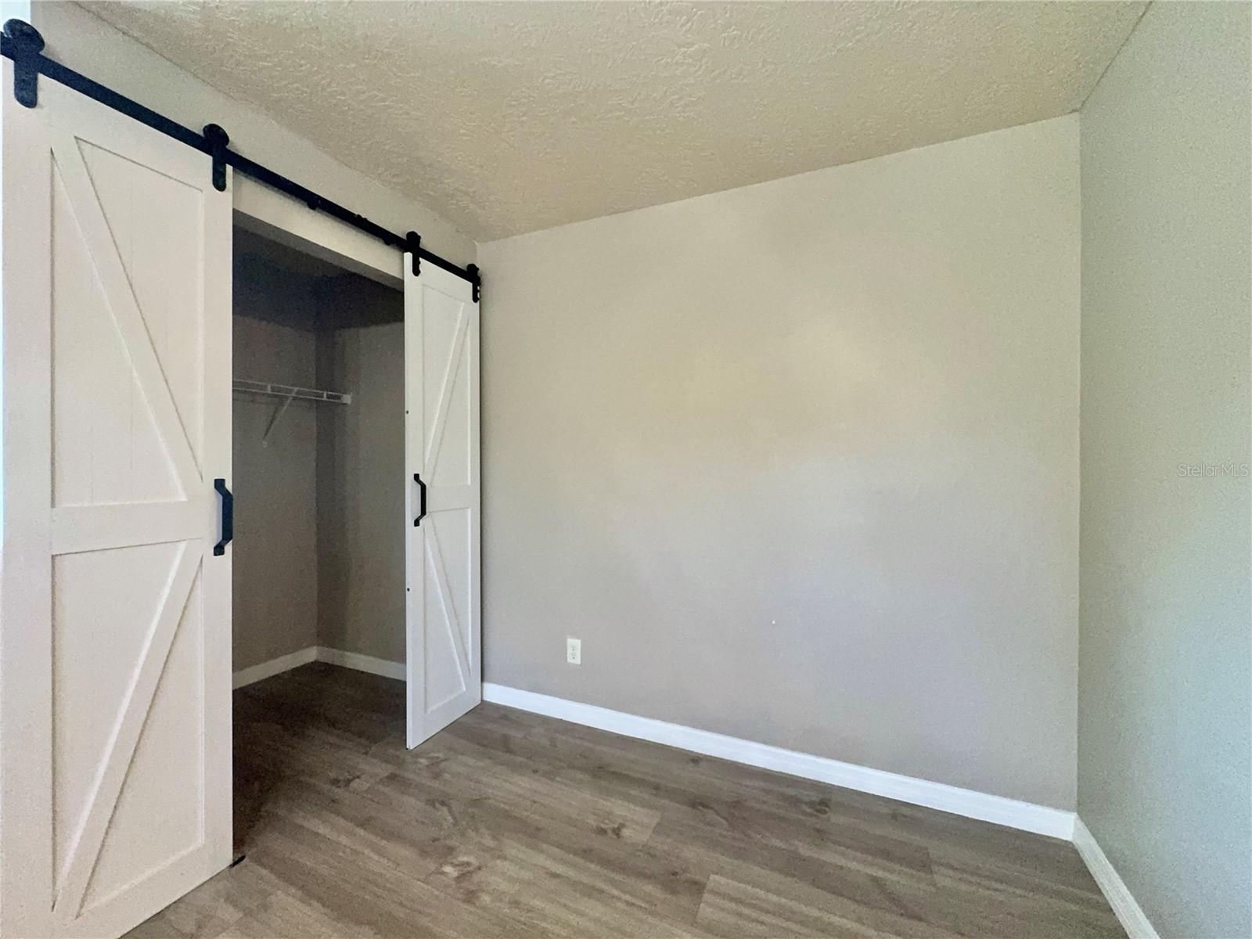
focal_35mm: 14
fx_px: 506
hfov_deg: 102.1
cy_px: 470
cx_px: 626
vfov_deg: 85.7
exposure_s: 1/60
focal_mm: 2.22
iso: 500
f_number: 2.2
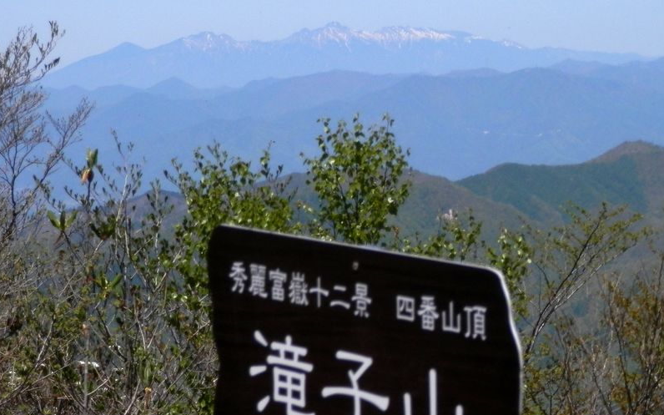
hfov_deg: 18.4
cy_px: 171
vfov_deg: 11.6
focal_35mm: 113
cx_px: 331
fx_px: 2044
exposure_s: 1/1000
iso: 80
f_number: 5
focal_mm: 19
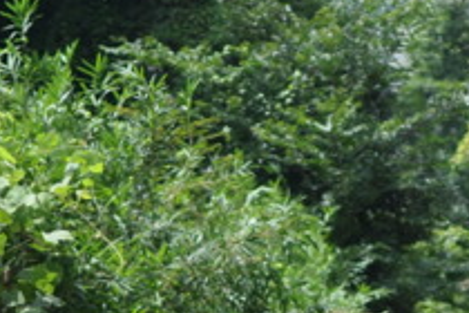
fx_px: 3327
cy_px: 601
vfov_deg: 5.3
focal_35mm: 255
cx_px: 552
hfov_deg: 8.0
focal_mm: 35
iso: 200
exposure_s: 1/4000
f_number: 1.8
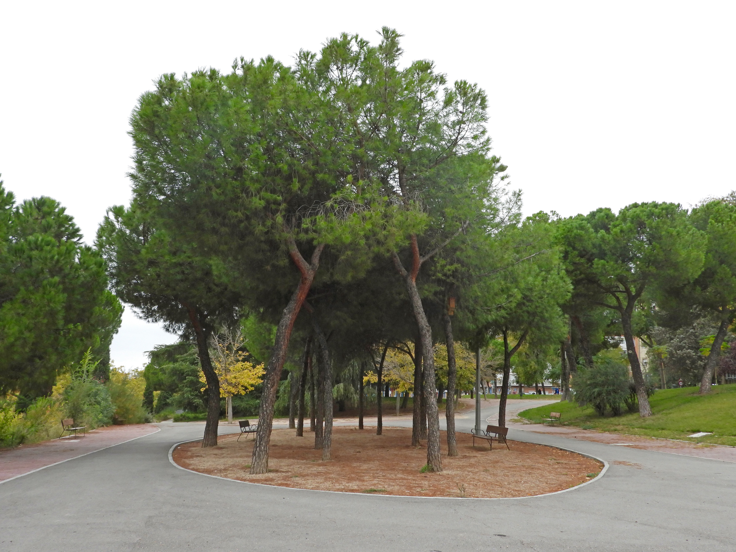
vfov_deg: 46.8
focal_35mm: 30
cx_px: 368
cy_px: 276
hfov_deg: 60.0
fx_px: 638
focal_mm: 5.4
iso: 200
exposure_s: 1/250
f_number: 4
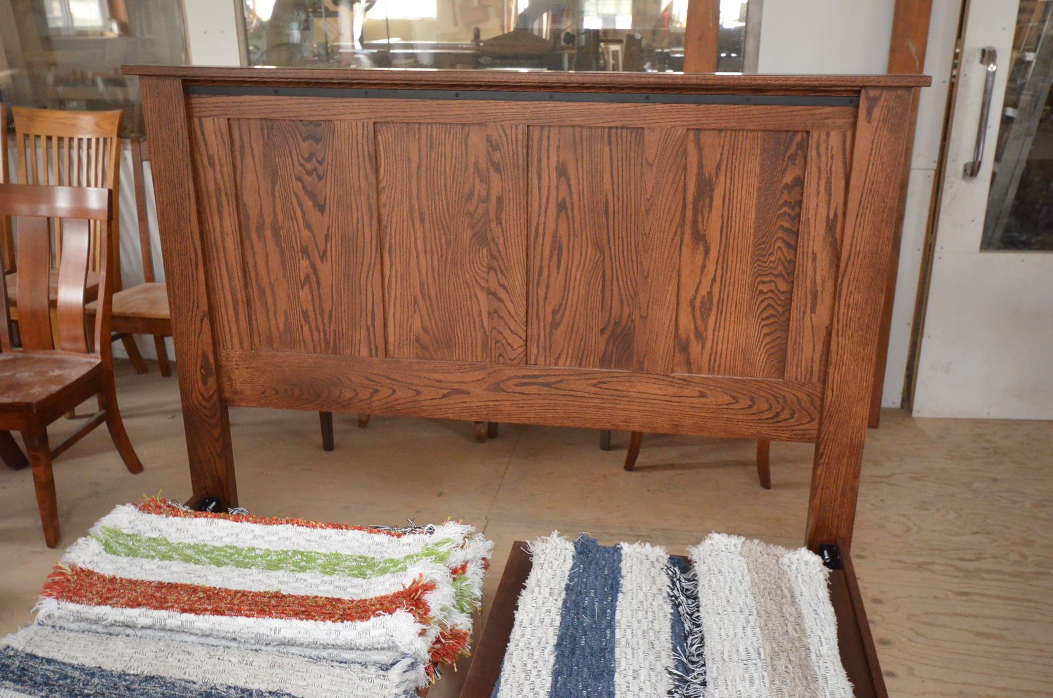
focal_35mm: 33
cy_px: 349
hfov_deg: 57.3
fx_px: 963
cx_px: 526
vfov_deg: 39.8
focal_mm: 22
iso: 3200
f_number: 4.5
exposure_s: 1/60
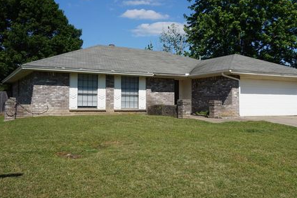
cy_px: 90
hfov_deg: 49.5
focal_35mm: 39
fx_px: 322
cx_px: 157
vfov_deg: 34.2
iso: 100
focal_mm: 22
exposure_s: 1/125
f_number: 14
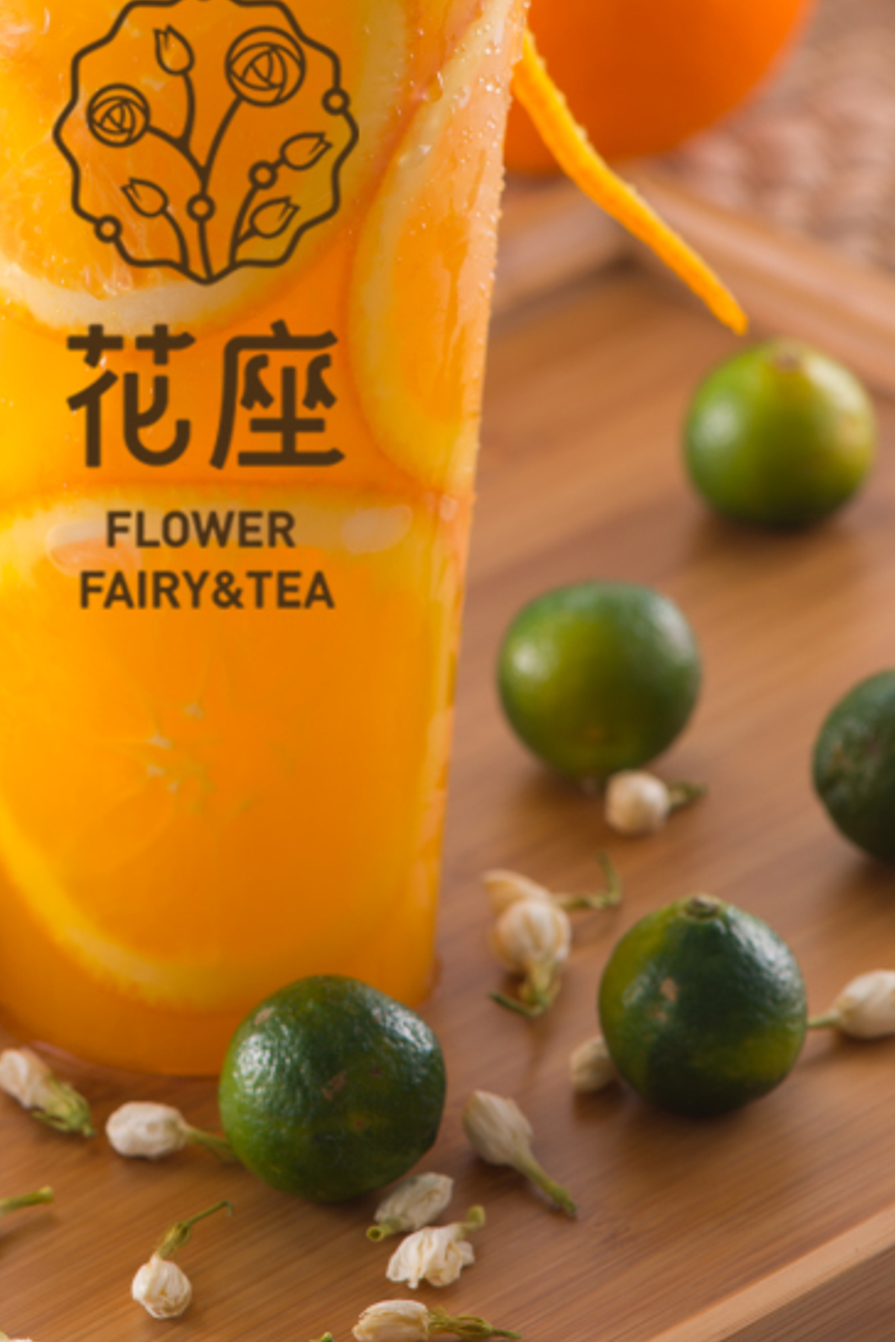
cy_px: 273
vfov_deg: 10.4
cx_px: 144
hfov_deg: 7.0
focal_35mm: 197
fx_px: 7346
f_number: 8
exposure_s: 1/125
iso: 50
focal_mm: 105
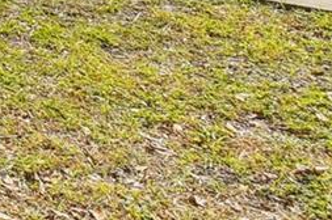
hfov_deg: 13.1
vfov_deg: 11.0
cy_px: -380
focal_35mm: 95
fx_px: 875
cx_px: -550
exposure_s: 1/250
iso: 100
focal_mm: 10
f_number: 7.1
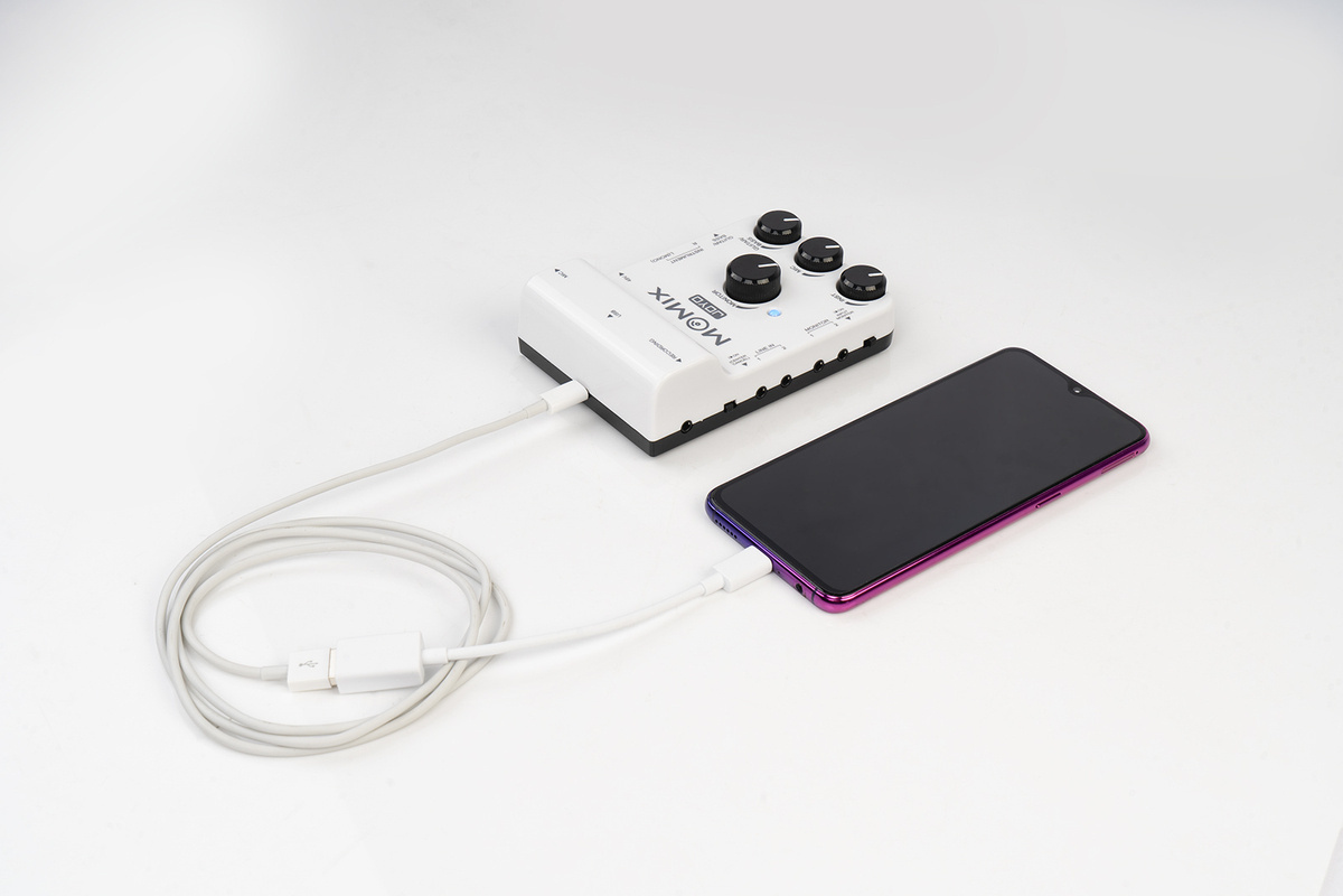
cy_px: 448
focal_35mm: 58
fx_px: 2164
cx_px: 672
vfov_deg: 23.4
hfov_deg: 34.5
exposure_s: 1/125
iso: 80
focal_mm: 58
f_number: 16
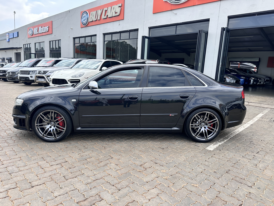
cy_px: 103
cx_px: 137
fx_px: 190
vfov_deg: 56.8
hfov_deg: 71.6
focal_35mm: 24
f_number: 1.78
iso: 80
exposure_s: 1/1949
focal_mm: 6.86
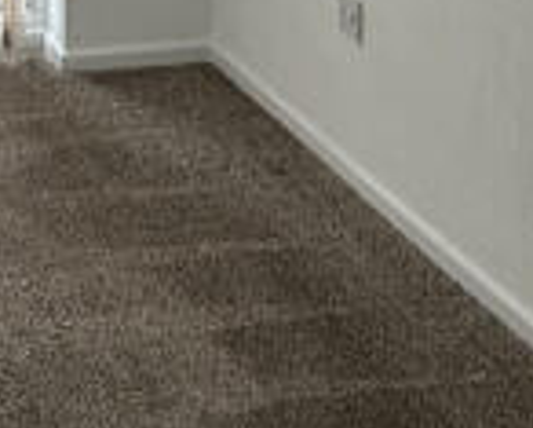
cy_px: -494
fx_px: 1515
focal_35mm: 96
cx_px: -62
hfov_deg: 19.1
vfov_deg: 13.2
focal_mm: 2.22
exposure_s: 1/165
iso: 40
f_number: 2.2
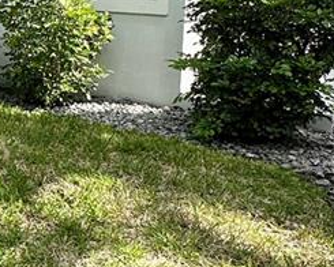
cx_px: -191
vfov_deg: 22.2
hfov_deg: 22.3
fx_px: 662
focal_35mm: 67
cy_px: 20
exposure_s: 1/1082
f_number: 2.2
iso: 50
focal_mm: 2.22
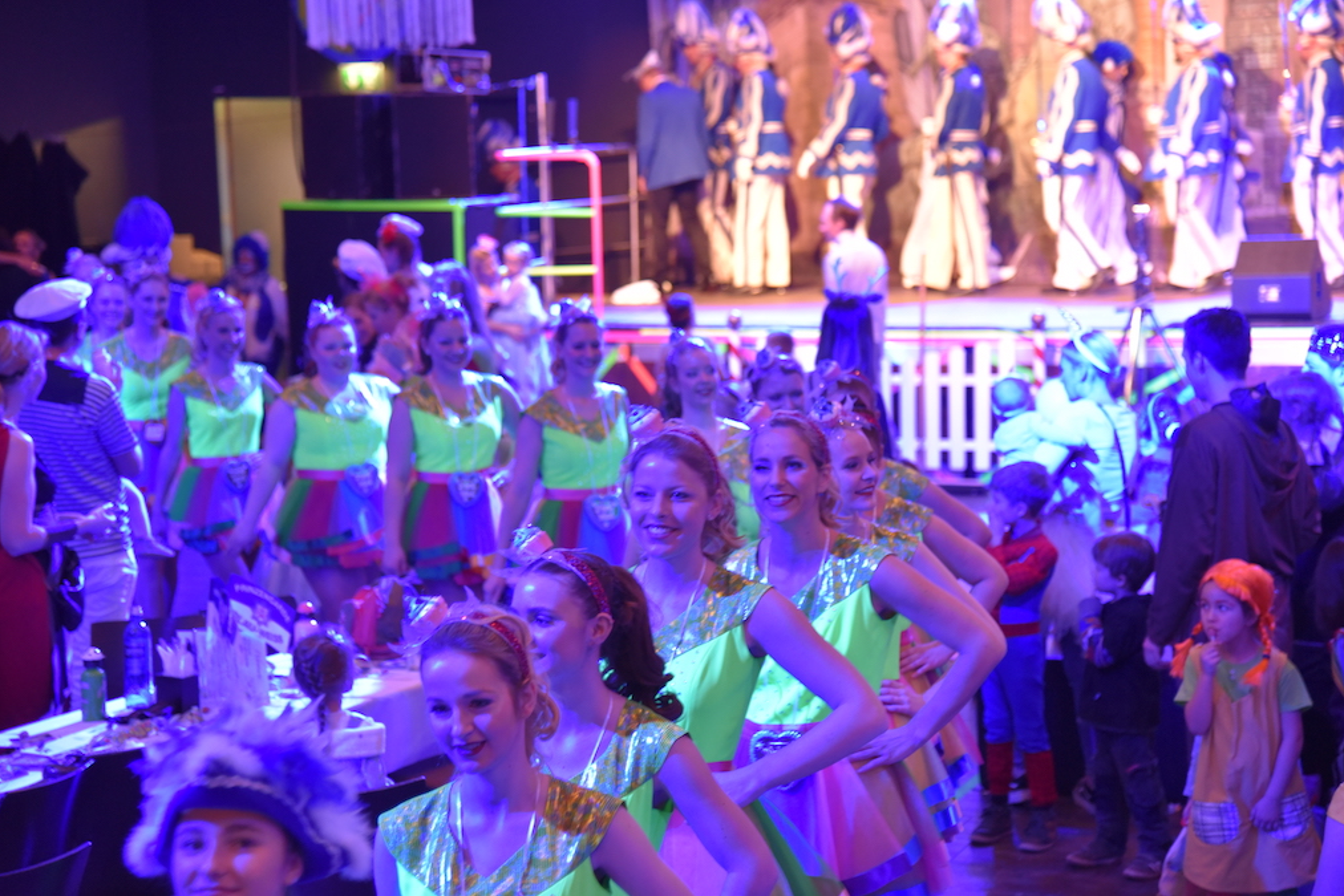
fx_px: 3099
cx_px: 668
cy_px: 443
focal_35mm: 83
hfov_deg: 24.5
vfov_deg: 16.5
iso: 2500
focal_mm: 82
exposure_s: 1/60
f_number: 4
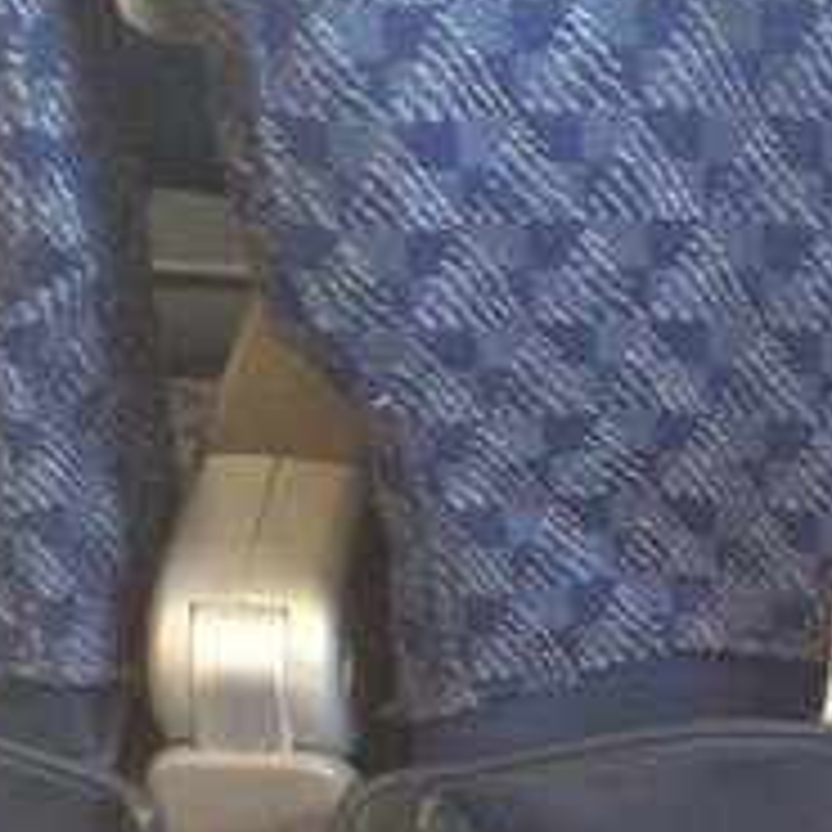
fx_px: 2529
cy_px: 794
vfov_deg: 18.3
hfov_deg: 16.9
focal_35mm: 93
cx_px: 1264
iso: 250
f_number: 2.4
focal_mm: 4.13
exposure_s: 1/20
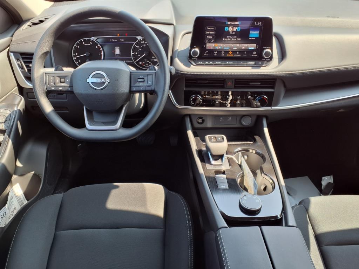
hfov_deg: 65.3
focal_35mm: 27
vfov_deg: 51.4
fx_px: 280
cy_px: 134
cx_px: 180
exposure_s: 1/120
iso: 40
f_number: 1.9
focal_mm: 3.58
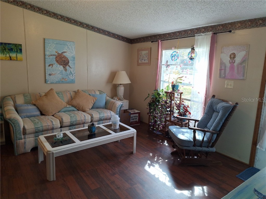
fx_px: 177
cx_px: 133
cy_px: 100
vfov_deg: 58.9
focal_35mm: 23
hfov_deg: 73.9
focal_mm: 5.54
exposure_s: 1/60
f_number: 1.8
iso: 40
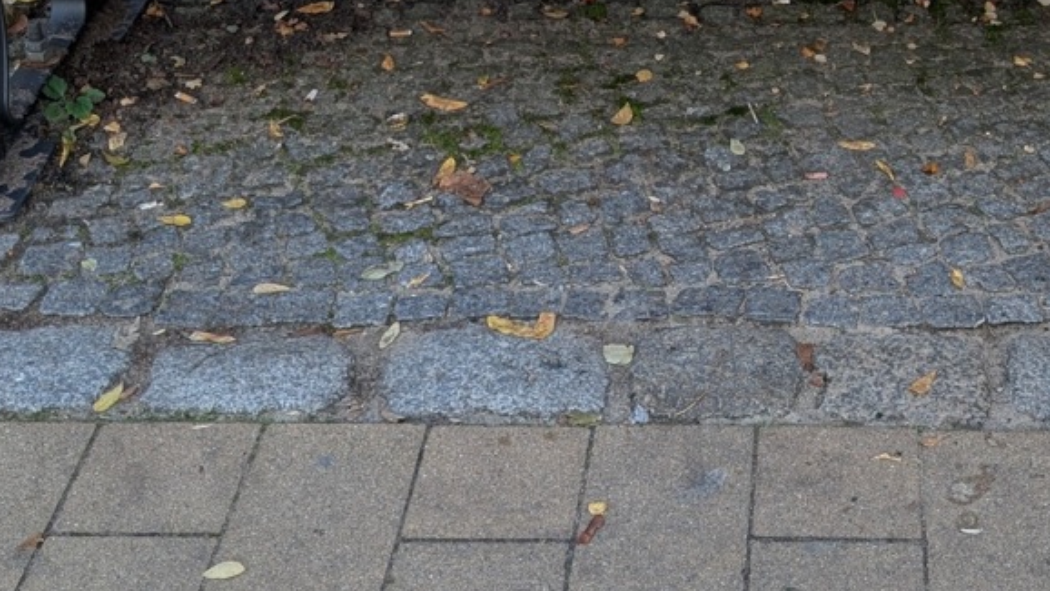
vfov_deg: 17.6
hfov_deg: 30.2
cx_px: 847
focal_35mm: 68
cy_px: 135
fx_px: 1893
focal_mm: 6.9
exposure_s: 1/23.8
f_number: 1.68
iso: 18
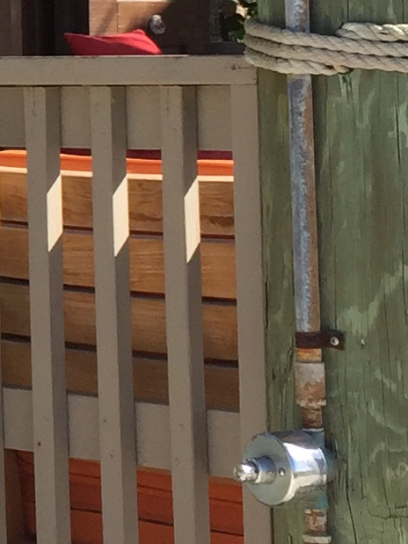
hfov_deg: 8.8
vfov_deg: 12.7
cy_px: -55
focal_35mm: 153
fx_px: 2405
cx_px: -544
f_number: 2.2
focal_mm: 4.15
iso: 32
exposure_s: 1/1041
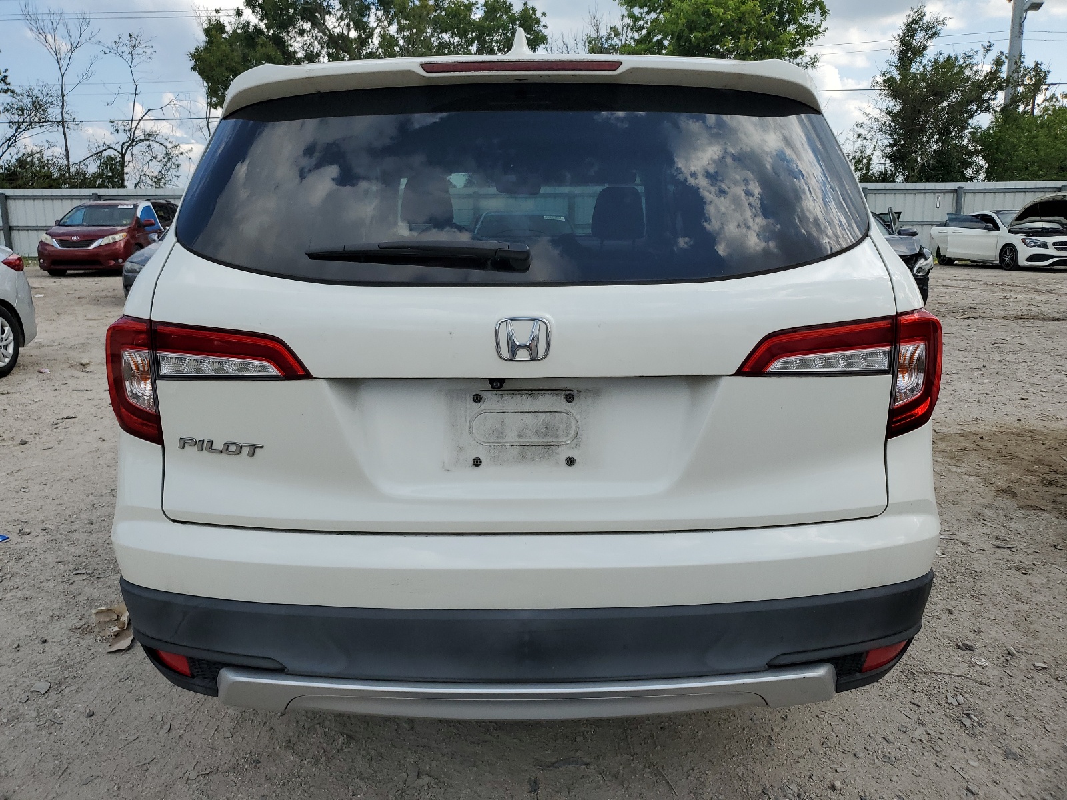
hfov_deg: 67.3
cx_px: 534
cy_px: 400
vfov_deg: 53.1
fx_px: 801
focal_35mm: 26
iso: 50
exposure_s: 1/2500
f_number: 1.5
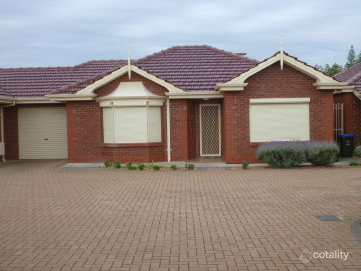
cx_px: 180
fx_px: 459
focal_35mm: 44
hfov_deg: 42.9
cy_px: 136
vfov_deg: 32.9
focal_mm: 7.8
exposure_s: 1/100
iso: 100
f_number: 4.3
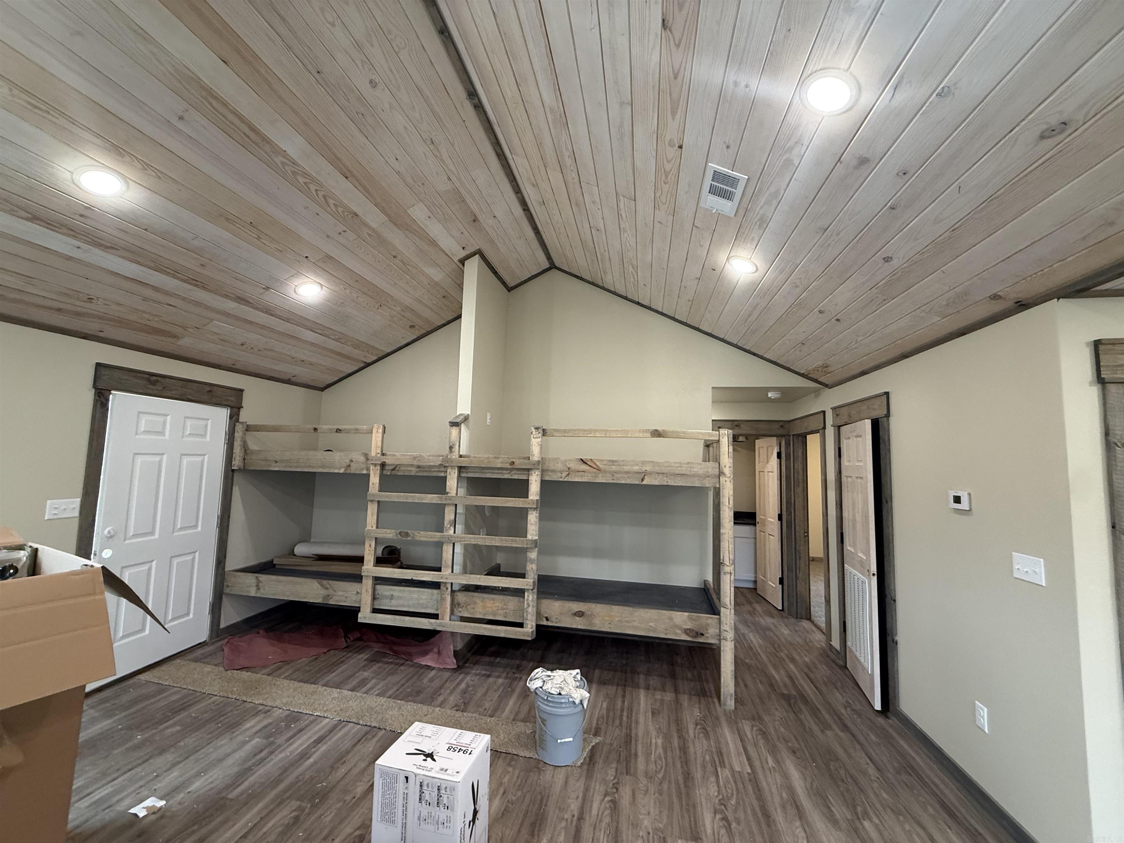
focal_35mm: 14
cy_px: 422
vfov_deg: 85.7
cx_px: 562
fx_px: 455
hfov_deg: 102.1
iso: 200
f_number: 2.2
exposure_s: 1/60
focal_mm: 2.22
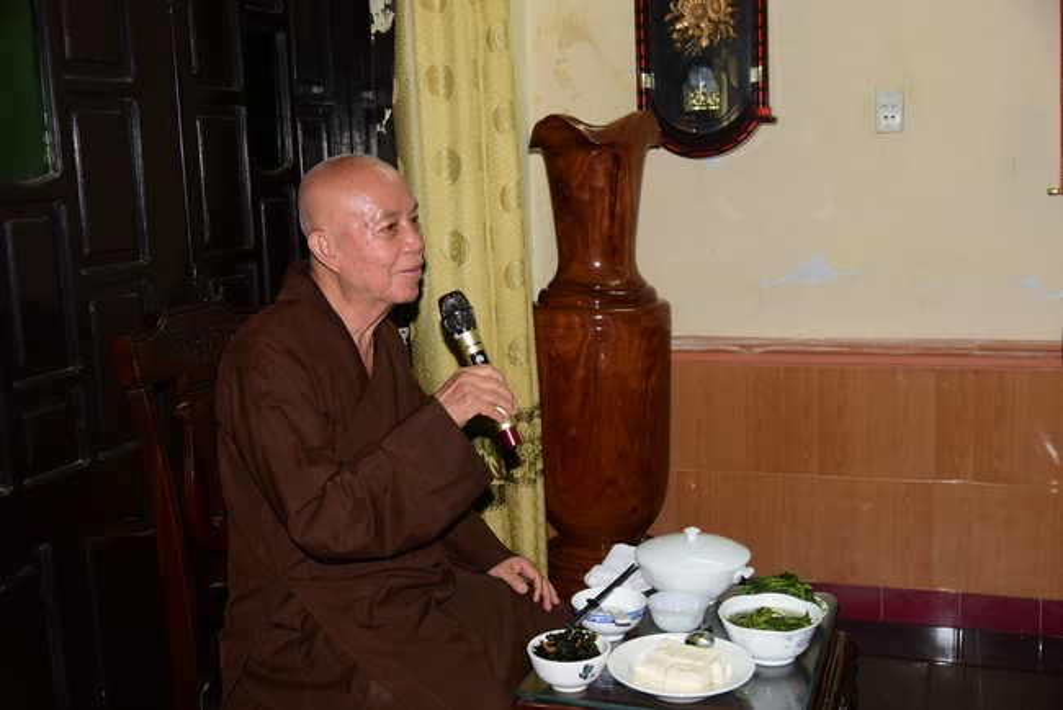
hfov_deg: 50.7
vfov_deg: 35.1
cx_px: 532
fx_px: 1122
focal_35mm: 38
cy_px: 355
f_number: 4
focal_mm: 38
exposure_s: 1/60
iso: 500
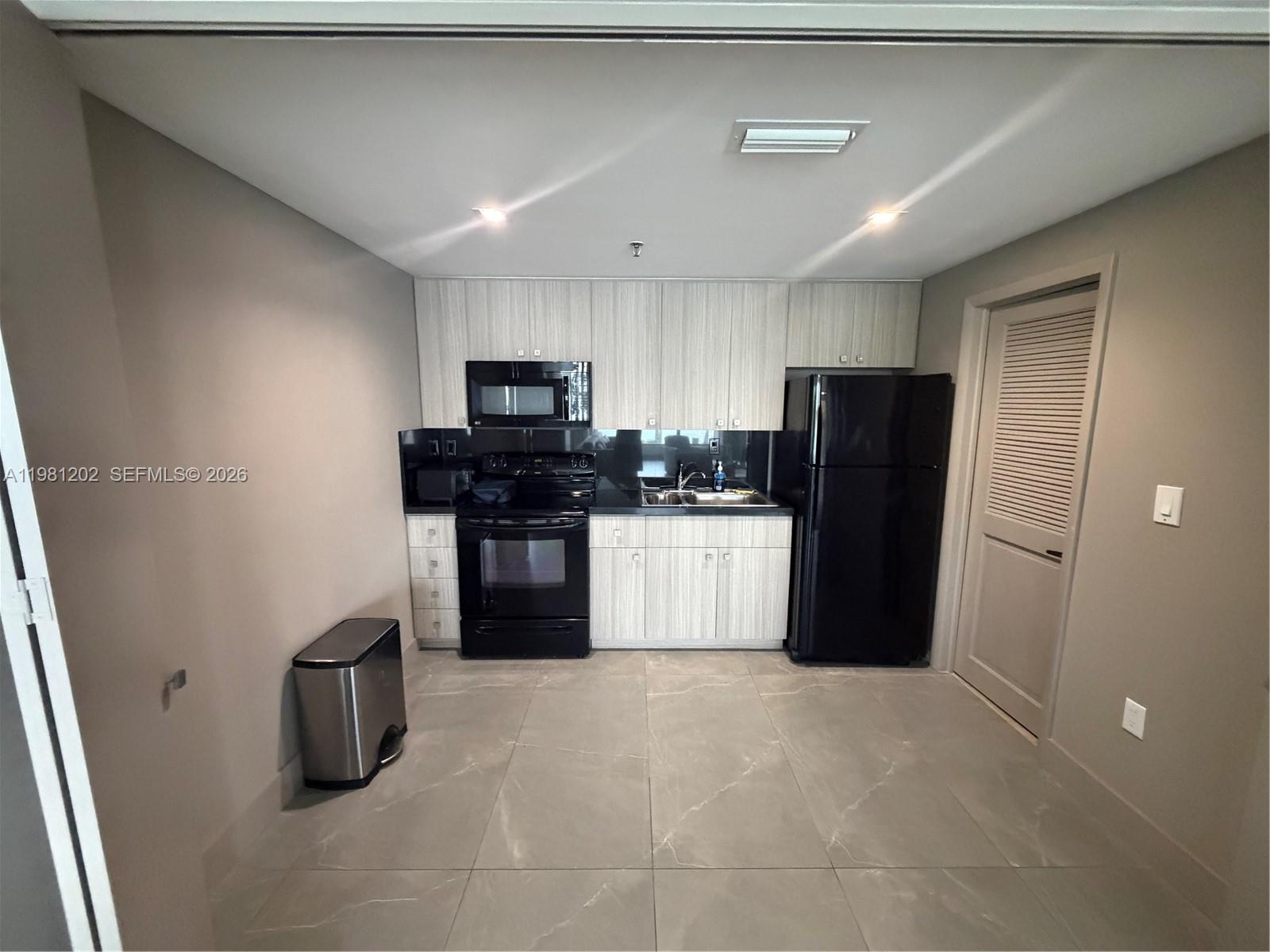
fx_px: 514
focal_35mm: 14
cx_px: 635
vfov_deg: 85.7
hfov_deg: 102.1
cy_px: 476
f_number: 2.2
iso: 1000
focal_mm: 2.22
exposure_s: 1/60
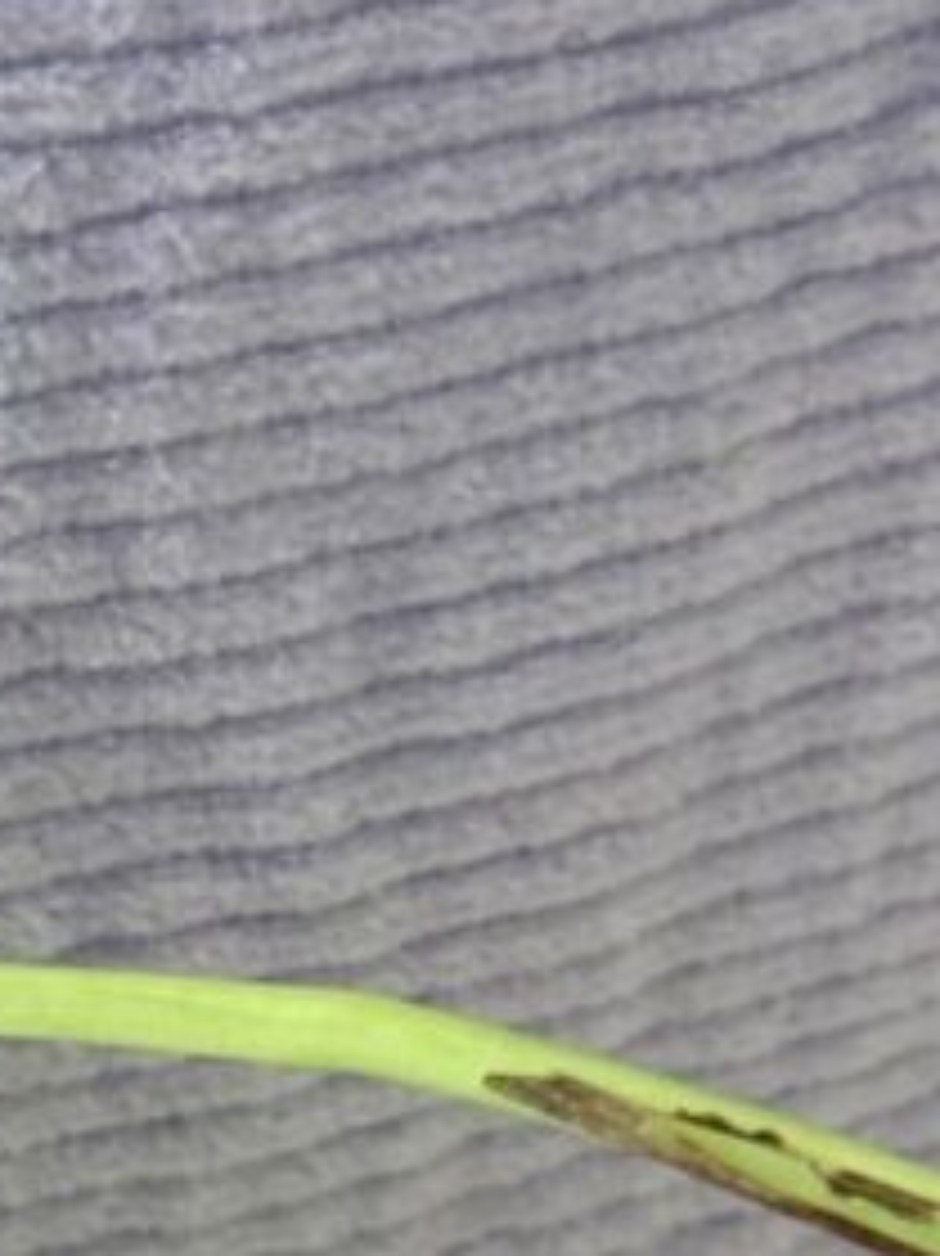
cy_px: 752
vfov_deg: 11.2
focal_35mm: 176
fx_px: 6377
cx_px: -283
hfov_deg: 8.3
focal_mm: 6.76
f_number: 1.78
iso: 100
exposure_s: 1/62
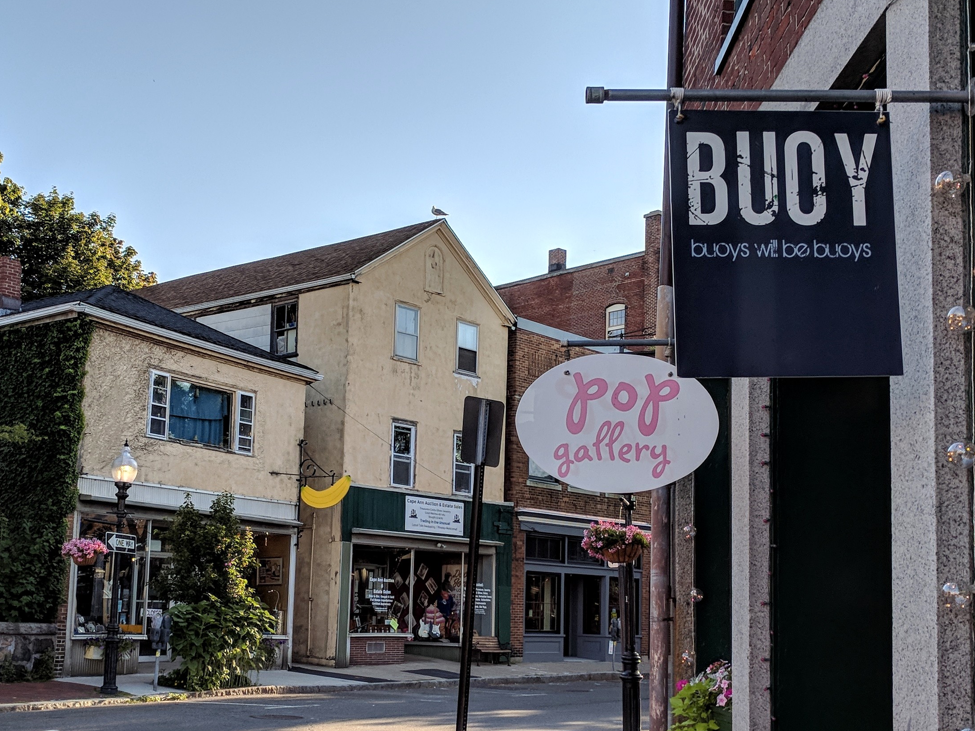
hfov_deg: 39.6
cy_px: 455
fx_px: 1352
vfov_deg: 30.2
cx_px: 470
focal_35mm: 48
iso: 50
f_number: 2
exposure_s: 1/1149
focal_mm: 4.67
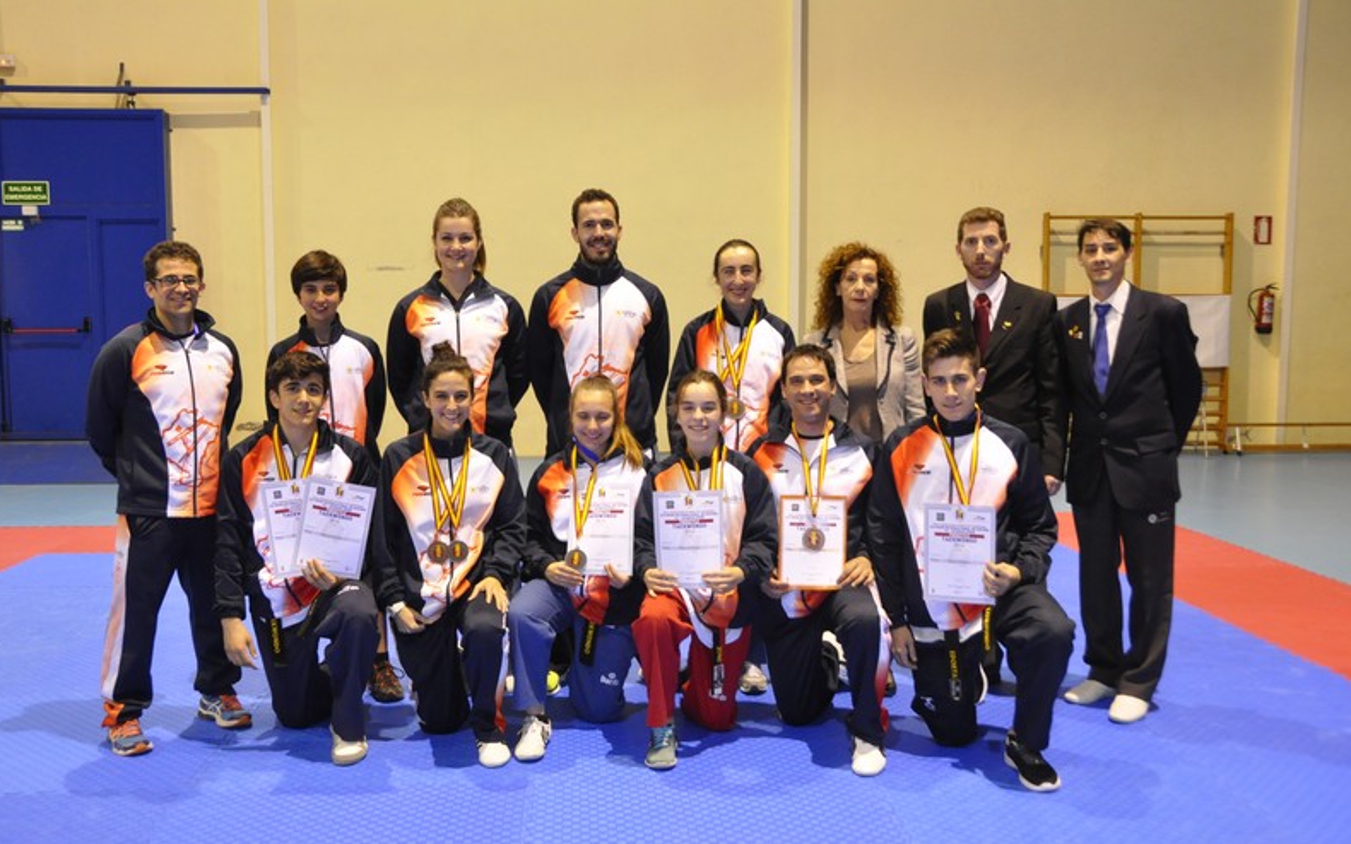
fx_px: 1252
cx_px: 672
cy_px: 409
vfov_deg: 37.3
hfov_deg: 56.7
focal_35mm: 34
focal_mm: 22
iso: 2000
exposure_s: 1/60
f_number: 5
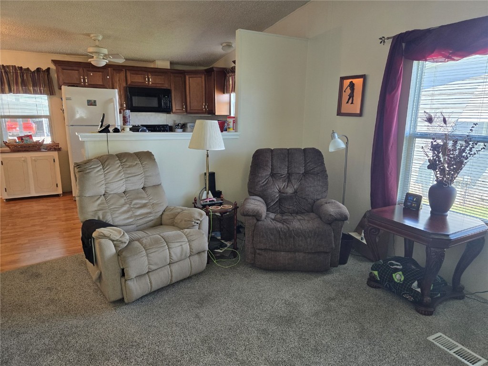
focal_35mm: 23
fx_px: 324
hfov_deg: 73.9
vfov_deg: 58.9
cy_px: 183
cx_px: 244
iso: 160
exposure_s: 1/120
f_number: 1.8
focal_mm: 5.4
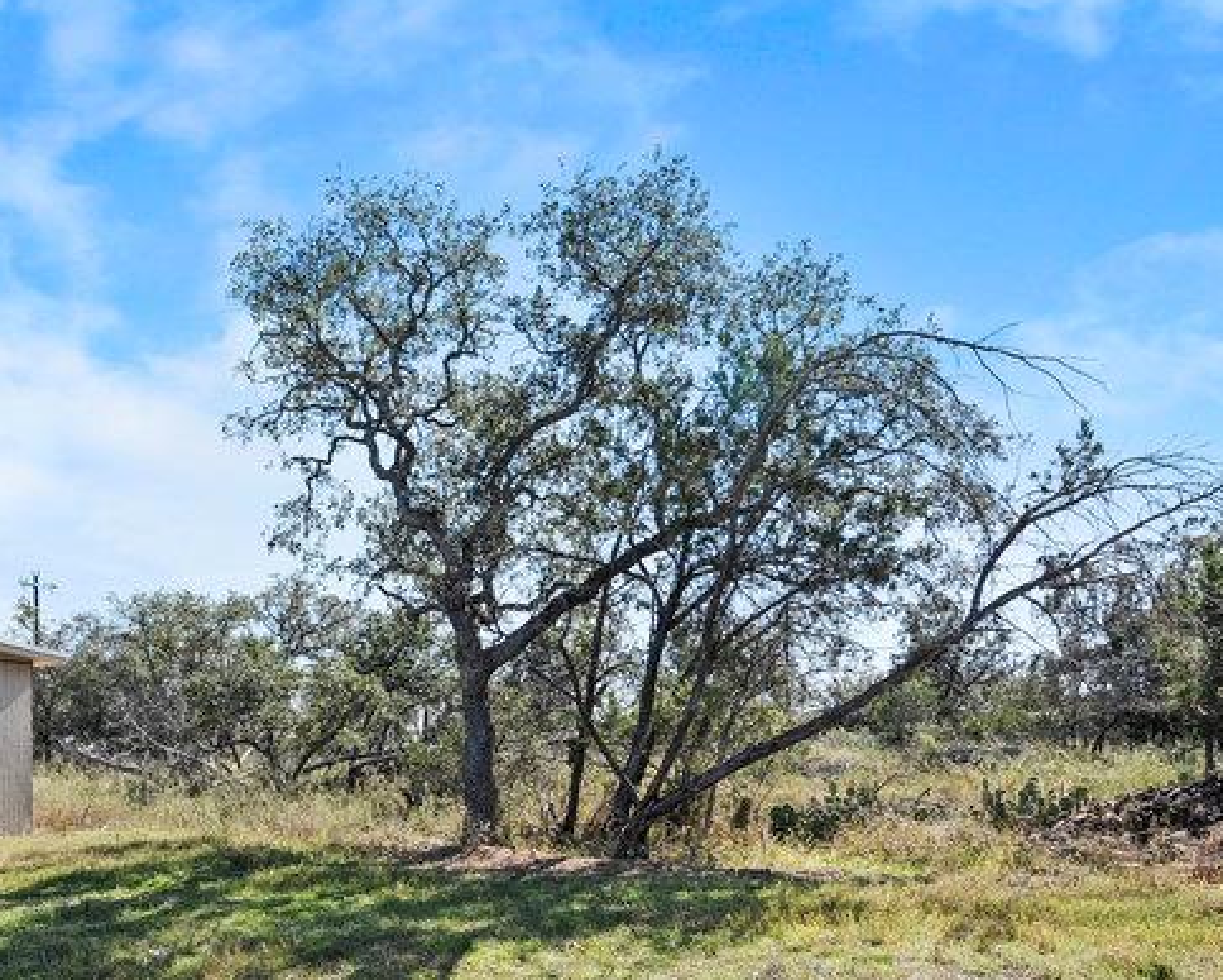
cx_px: 488
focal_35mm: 31
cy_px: 772
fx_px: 1123
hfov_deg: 56.7
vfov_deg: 45.0
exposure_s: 1/200
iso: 320
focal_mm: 16
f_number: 8
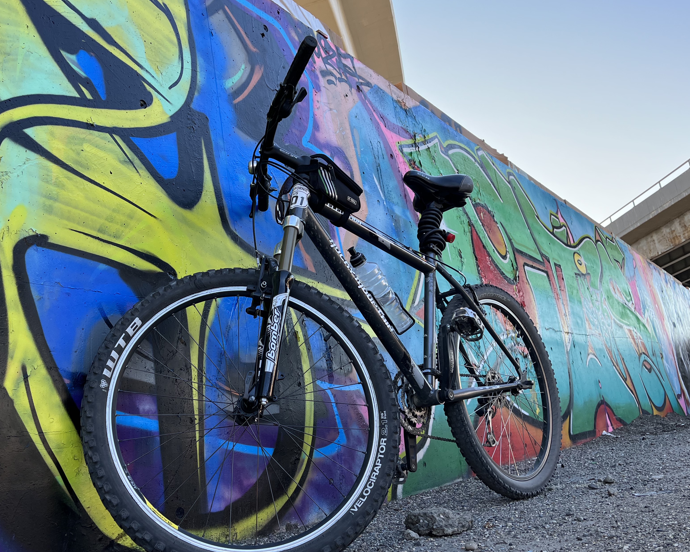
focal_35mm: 33
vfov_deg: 44.5
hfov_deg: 53.9
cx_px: 282
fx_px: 674
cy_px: 294
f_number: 1.6
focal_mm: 5.1
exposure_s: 1/361
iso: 50
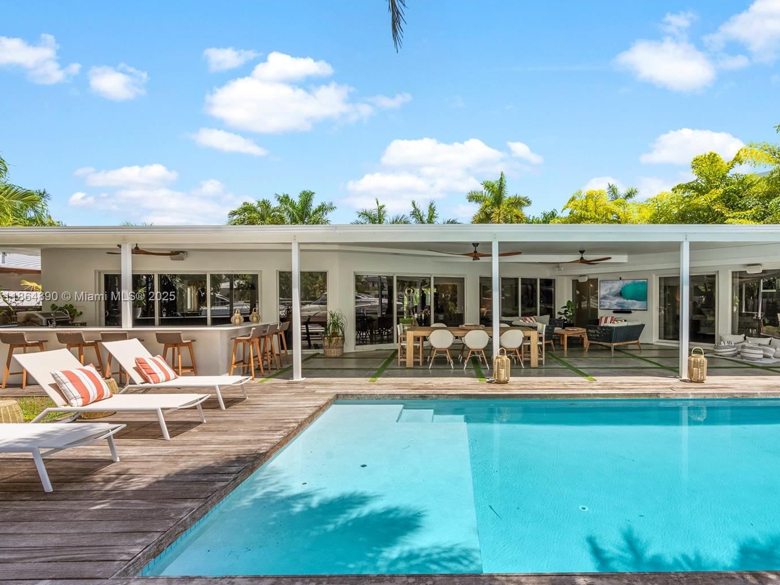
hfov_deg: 87.1
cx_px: 450
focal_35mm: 18
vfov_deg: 71.6
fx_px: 406
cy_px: 297
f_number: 9
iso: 50
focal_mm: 16
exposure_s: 1/100
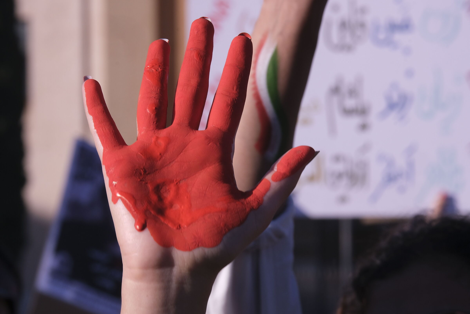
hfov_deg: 7.1
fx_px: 3773
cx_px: 235
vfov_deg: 4.8
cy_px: 157
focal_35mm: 289
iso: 500
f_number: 20
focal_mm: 192.9
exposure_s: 1/180
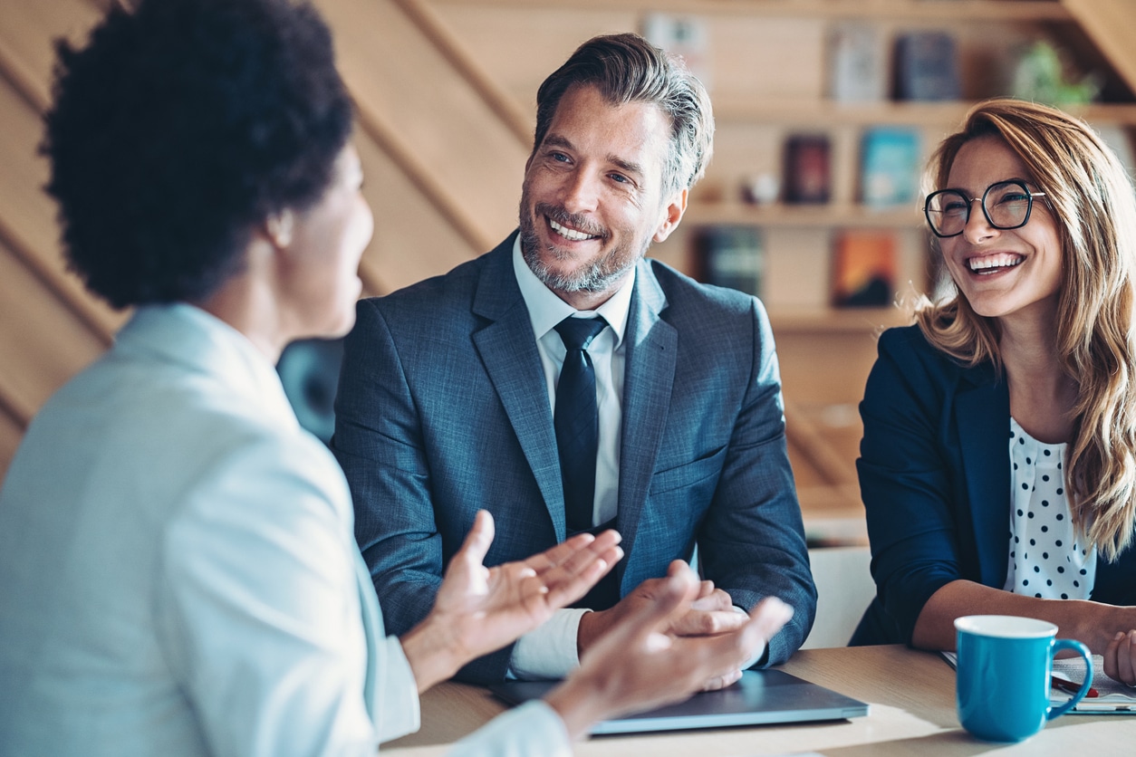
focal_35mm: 85
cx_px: 568
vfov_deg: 16.1
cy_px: 378
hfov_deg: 23.9
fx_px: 2682
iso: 640
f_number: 2
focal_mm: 85
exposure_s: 1/400
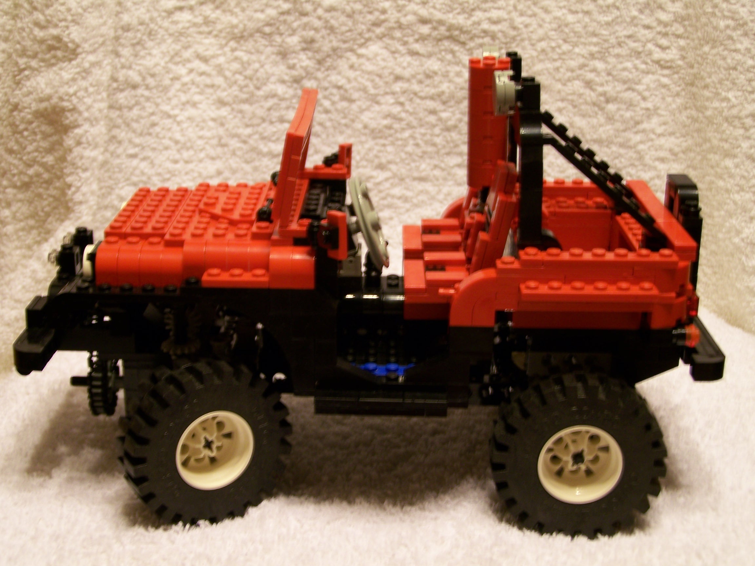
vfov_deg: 24.8
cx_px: 378
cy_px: 283
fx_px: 1287
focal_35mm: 59
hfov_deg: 32.7
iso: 80
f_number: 3.1
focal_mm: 9.8
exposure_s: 1/3.2
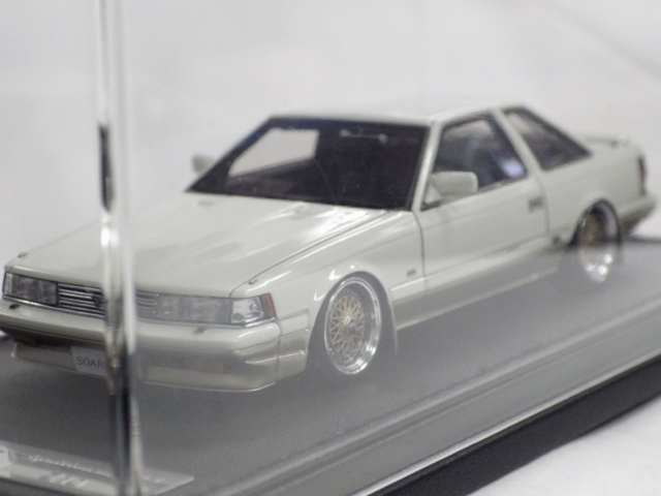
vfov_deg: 14.4
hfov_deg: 19.1
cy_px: 248
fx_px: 1967
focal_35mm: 103
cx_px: 330
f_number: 4.6
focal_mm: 18.4
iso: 800
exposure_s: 1/60
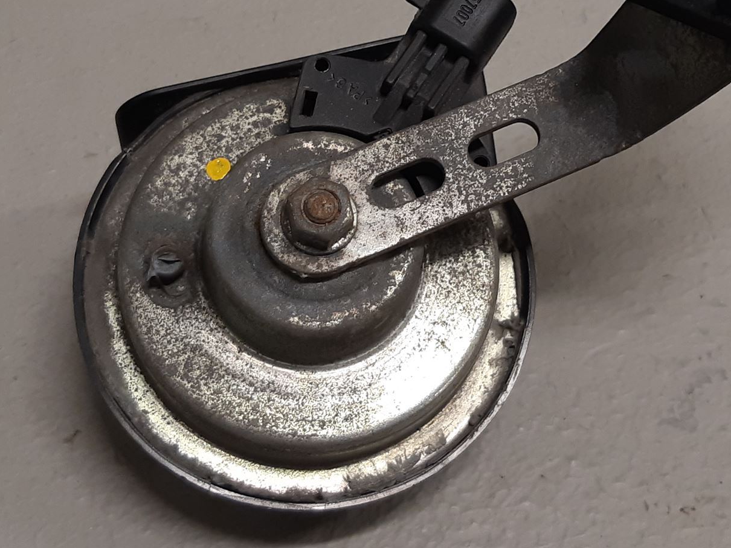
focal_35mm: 44
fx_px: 929
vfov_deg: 32.3
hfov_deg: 42.9
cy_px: 144
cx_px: 405
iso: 80
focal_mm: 3.93
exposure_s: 1/50
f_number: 1.7
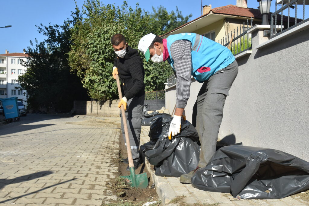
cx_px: 154
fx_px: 309
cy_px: 103
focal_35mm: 36
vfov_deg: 36.9
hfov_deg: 53.1
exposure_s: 1/640
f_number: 10
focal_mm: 24
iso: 400
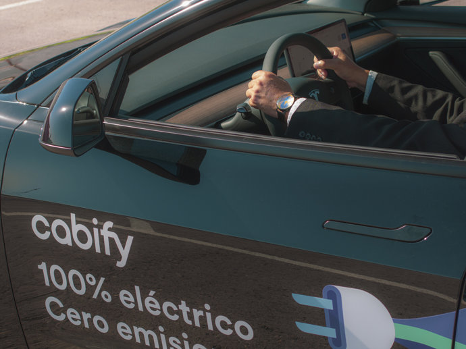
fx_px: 942
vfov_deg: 21.0
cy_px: 174
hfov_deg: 27.8
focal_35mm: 70
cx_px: 233
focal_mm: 19.35
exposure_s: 1/400
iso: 200
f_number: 2.8
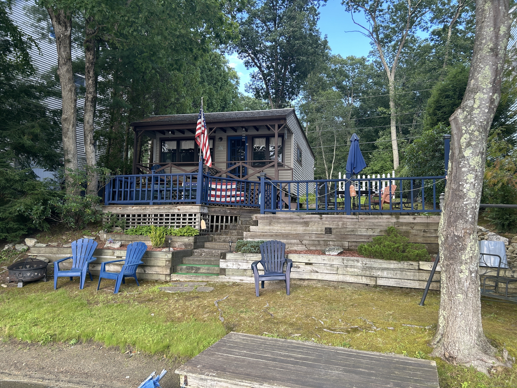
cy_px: 194
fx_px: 388
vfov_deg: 53.1
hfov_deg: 67.3
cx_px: 258
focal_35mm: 26
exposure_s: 1/182
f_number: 1.5
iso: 40
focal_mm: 5.7
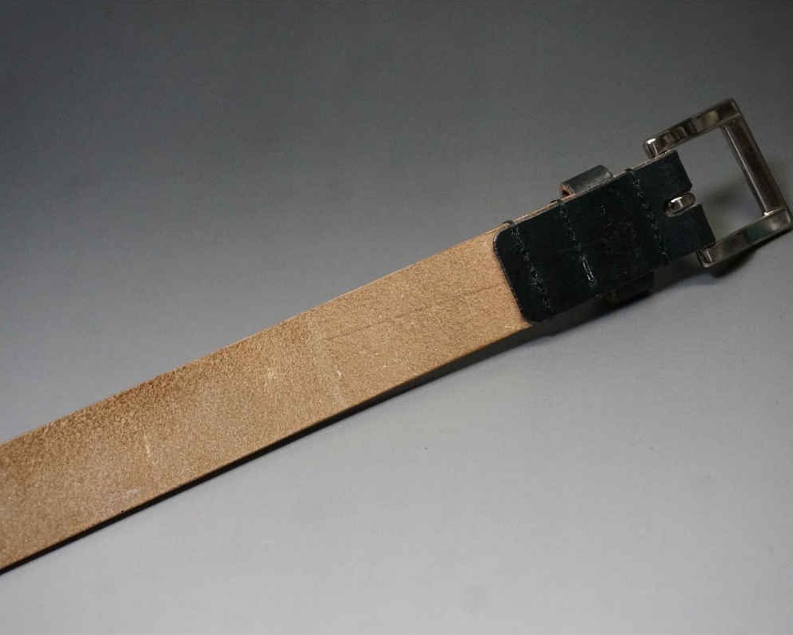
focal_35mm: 60
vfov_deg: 25.6
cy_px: 317
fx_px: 1398
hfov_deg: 31.7
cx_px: 396
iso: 2500
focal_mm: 35
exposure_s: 1/160
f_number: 5.6
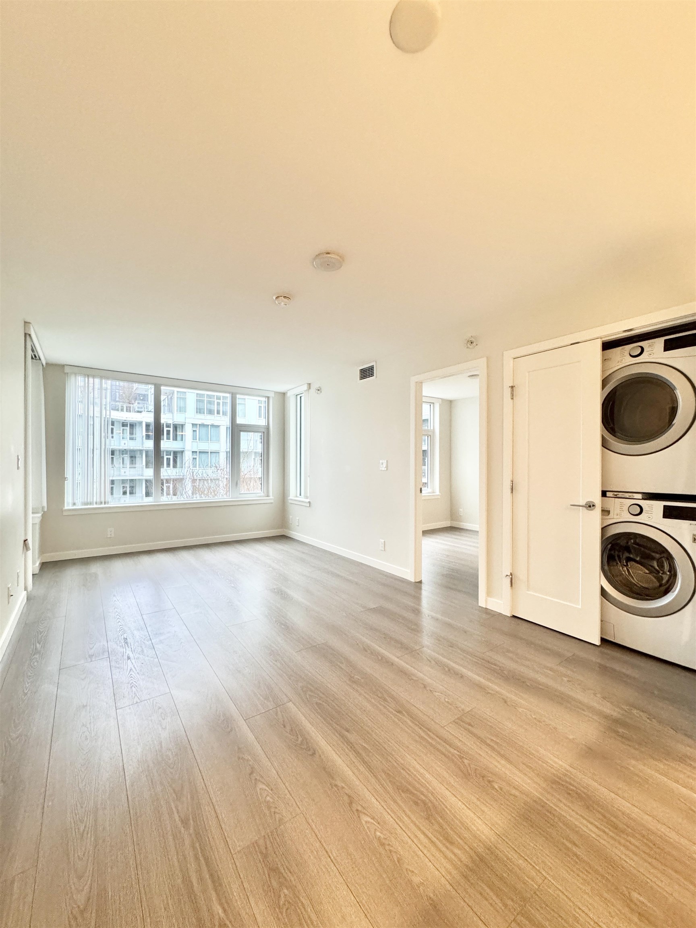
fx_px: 375
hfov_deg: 85.7
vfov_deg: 102.1
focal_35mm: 14
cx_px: 348
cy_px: 464
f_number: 2.2
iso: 320
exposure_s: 1/60
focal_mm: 2.22
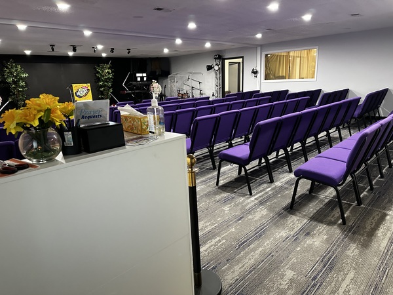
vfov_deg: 56.8
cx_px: 196
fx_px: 272
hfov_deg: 71.6
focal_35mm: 24
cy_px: 148
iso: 640
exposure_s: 1/60
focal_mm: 6.86
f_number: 1.78
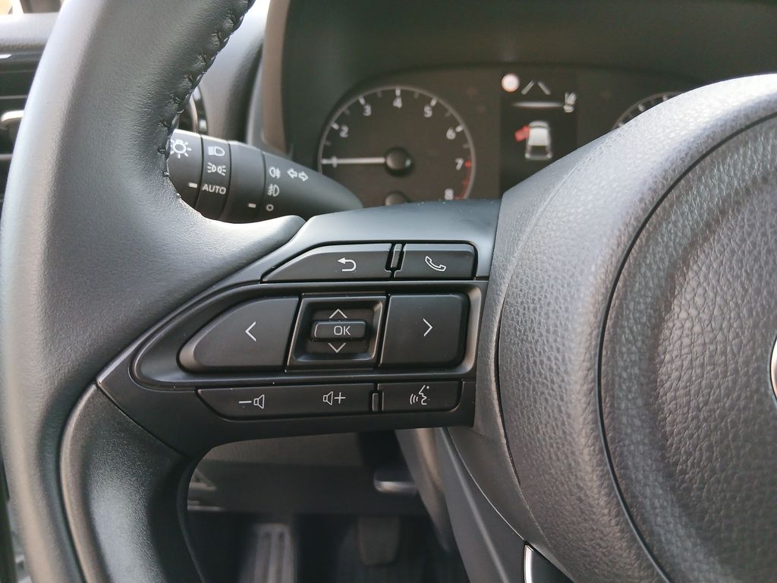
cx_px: 388
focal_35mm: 26
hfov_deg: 67.3
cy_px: 292
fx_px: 584
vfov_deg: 53.1
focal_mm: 3.98
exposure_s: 1/50
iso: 200
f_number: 1.8
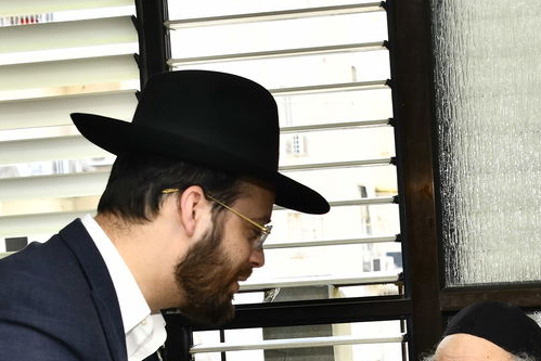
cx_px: 462
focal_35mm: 101
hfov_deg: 19.9
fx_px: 1518
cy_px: 371
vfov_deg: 13.4
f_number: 5.6
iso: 500
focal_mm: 36
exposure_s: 1/200
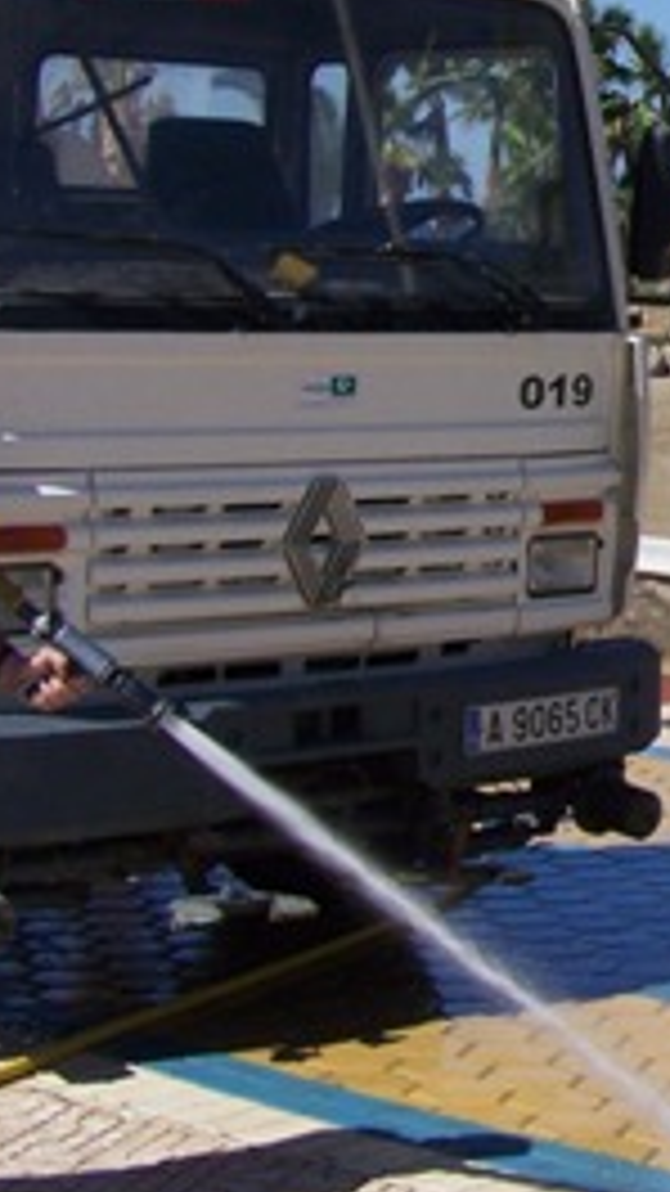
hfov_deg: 11.7
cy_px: 261
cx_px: 949
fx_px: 3159
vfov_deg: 21.1
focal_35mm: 100
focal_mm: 6.3
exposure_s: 1/800
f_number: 4
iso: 64
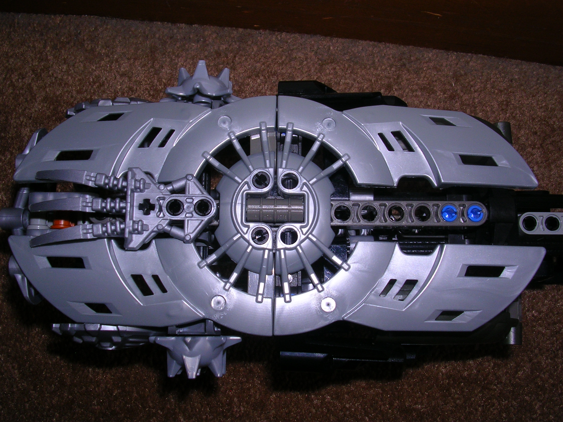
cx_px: 282
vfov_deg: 37.7
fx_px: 618
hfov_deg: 49.0
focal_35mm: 38
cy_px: 211
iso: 50
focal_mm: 5.8
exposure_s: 1/60.1
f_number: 5.6
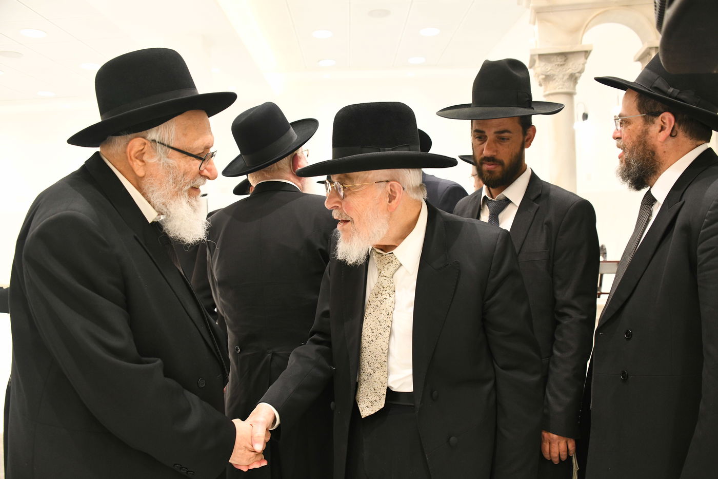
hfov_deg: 65.5
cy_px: 240
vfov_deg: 46.4
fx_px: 558
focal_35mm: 28
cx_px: 359
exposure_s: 1/160
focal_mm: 28
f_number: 5.6
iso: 2500
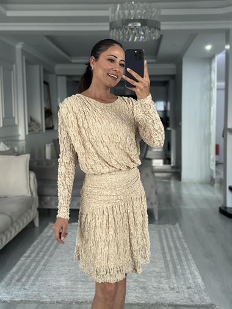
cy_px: 154
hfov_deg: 30.3
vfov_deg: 39.6
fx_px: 429
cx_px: 116
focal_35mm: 48
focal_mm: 6.86
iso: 640
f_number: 1.78
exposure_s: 1/40
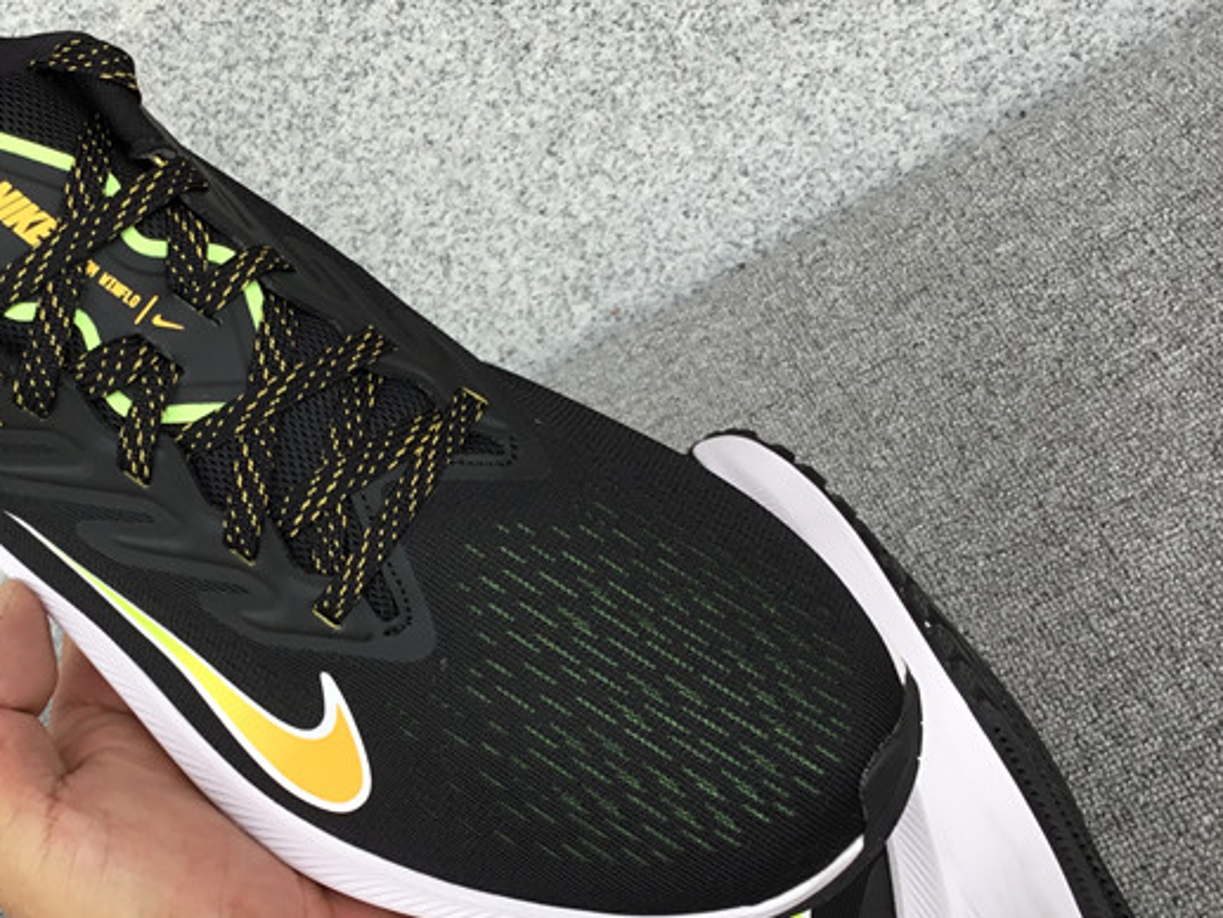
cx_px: 291
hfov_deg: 34.7
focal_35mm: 54
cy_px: 413
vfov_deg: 27.0
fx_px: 1908
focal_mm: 3.3
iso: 25
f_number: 2.4
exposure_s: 1/153
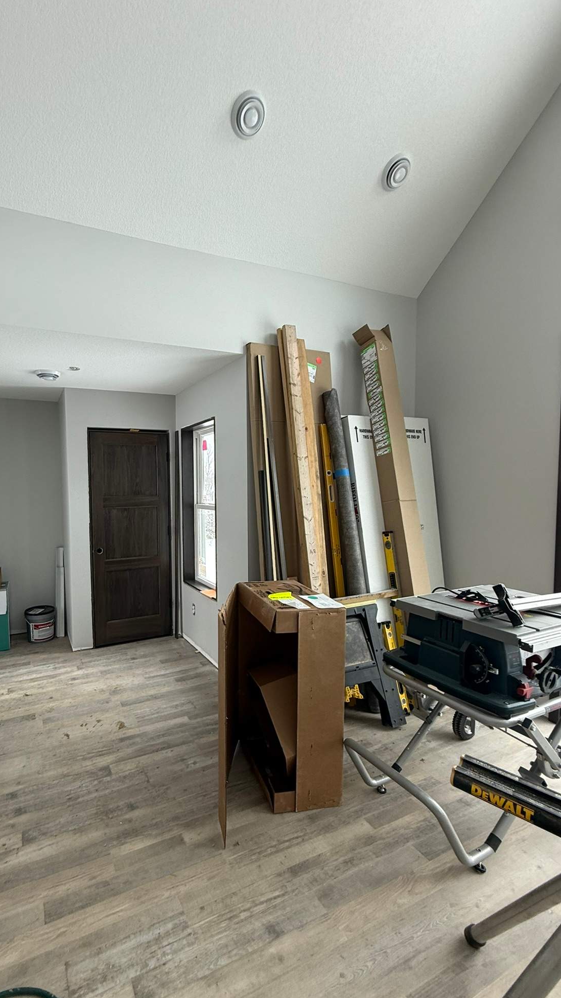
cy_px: 511
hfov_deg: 65.6
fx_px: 423
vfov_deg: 99.4
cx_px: 194
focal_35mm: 16
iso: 64
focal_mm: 2.22
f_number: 2.2
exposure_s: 1/99
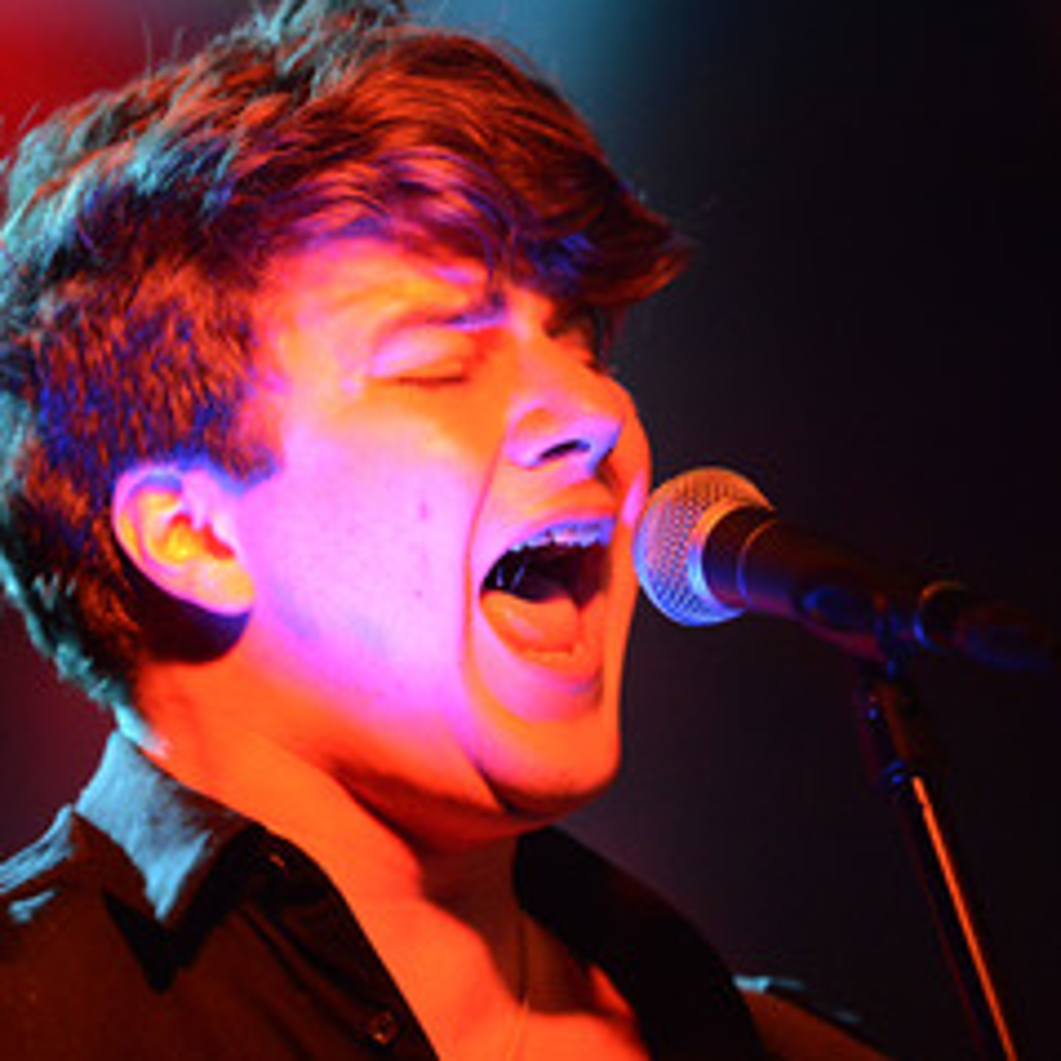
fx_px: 11131
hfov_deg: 5.5
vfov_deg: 5.5
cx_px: 433
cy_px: 582
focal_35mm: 321
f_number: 2.8
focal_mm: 200
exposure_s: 1/250
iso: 8063
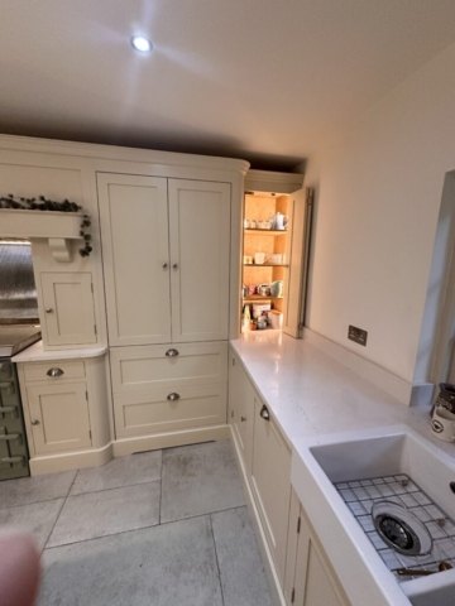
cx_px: 228
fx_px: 245
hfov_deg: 85.7
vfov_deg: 102.1
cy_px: 303
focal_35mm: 14
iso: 250
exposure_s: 1/100
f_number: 2.2
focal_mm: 2.22
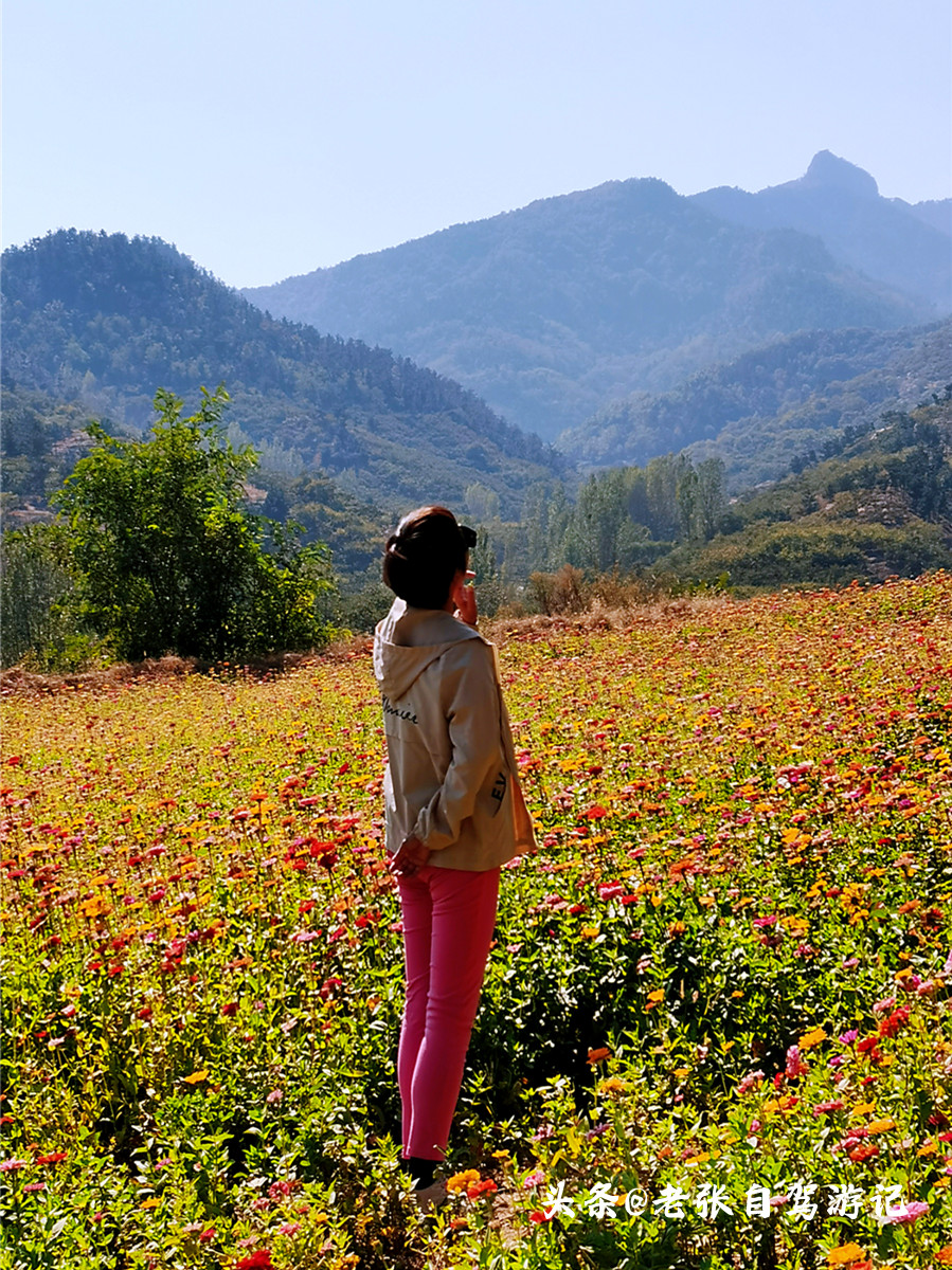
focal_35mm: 66
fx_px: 2422
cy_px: 635
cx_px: 476
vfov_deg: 29.4
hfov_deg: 22.2
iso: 50
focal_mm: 5.56
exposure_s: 1/6024
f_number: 1.6
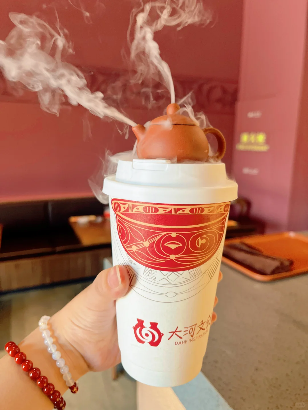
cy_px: 205
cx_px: 154
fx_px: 308
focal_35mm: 26
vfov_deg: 67.3
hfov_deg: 53.1
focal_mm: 5.1
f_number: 1.6
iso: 125
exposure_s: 1/120
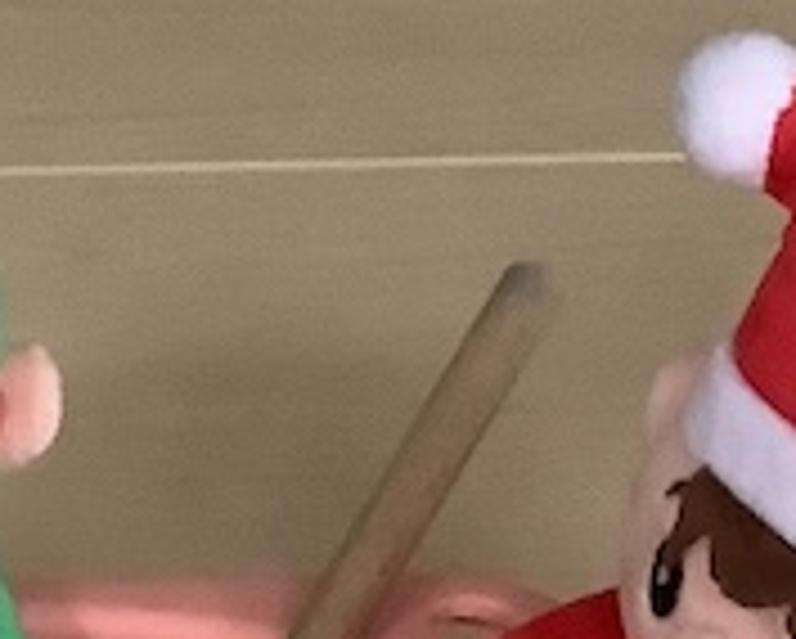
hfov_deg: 10.6
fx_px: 4033
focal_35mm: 171
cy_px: 1094
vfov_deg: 8.7
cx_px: -621
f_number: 2.4
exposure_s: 1/33
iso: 320
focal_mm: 3.3
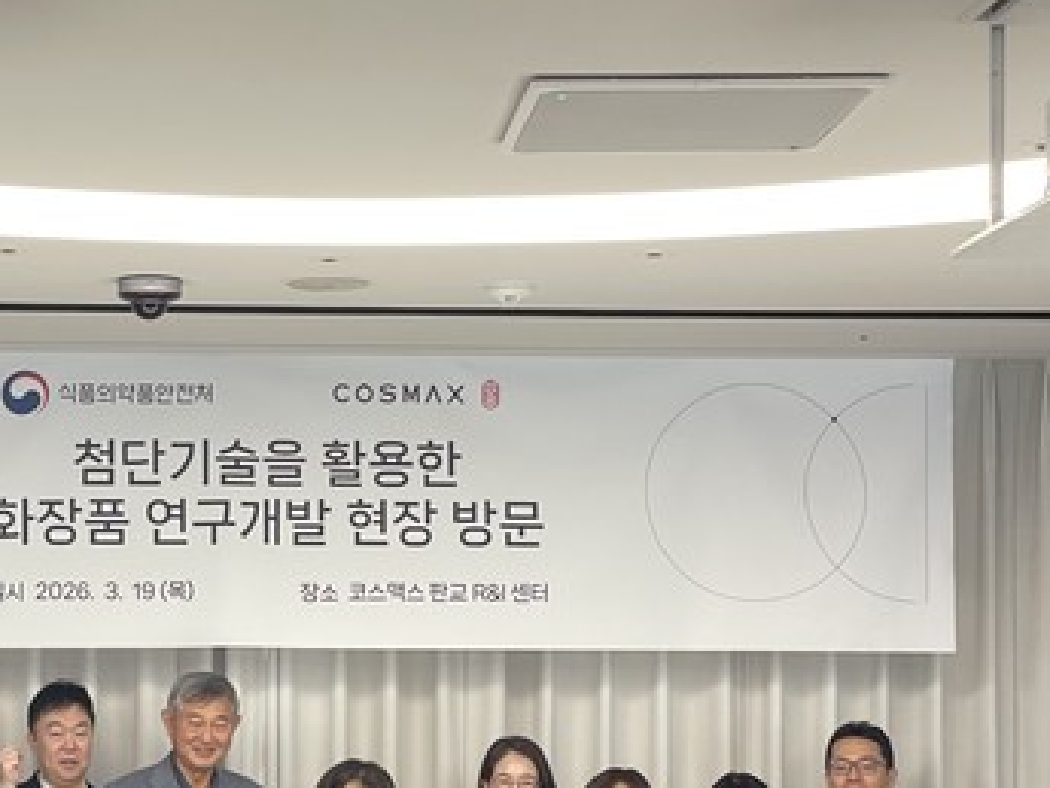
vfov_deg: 15.5
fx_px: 2883
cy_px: 558
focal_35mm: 95
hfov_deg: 20.5
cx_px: 265
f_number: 2
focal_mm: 6
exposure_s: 1/60
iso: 200
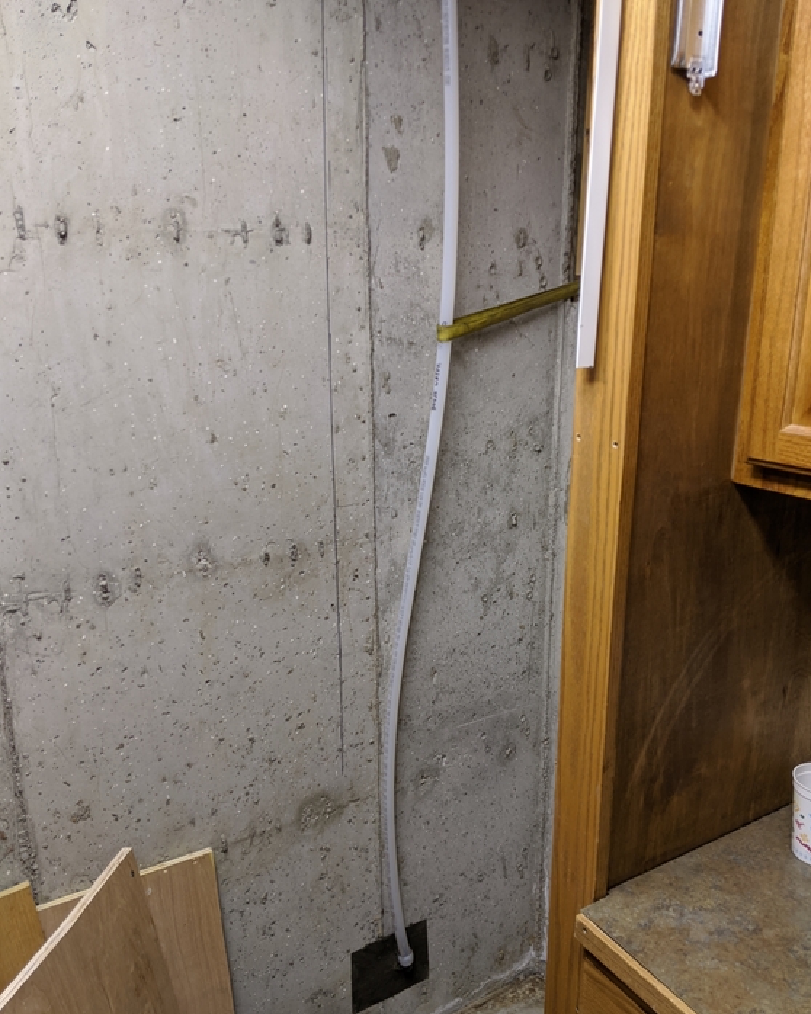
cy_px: 538
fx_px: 870
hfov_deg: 50.0
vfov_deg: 60.4
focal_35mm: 29
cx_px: 413
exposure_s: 1/24
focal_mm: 4.44
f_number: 1.8
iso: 81
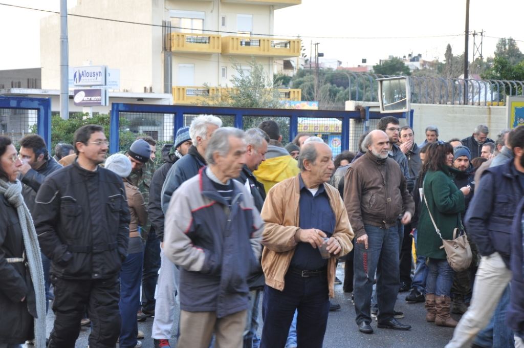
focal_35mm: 78
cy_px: 174
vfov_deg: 17.4
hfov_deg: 26.0
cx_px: 262
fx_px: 1134
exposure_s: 1/40
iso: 200
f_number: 6.3
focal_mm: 52
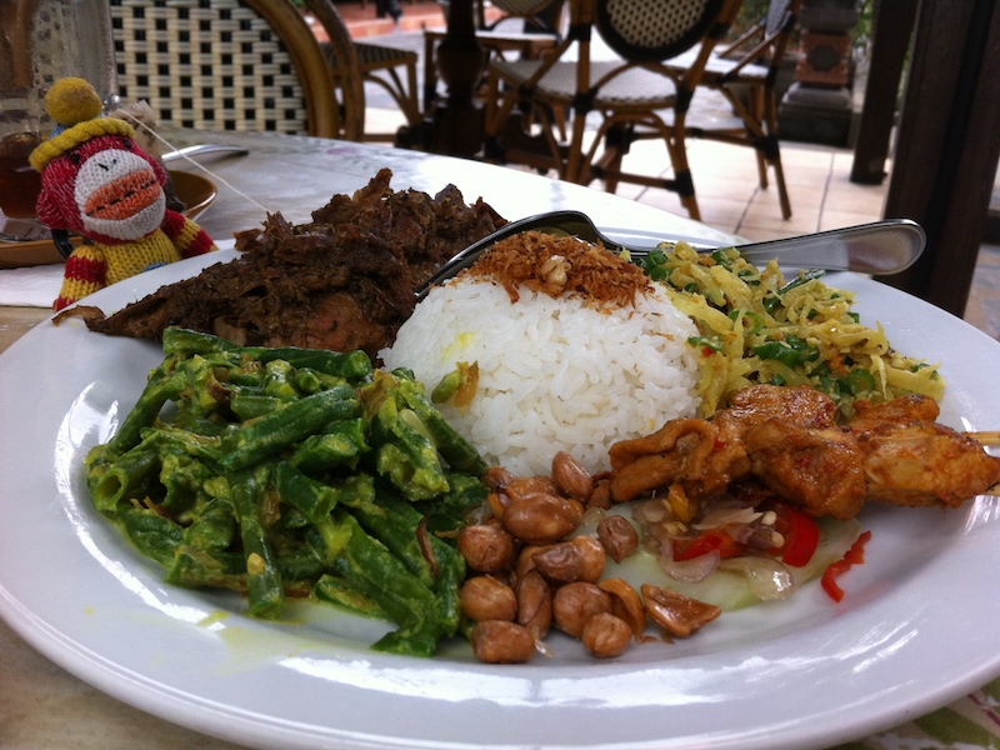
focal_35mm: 35
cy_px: 375
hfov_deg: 52.6
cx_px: 500
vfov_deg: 40.7
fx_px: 1011
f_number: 2.8
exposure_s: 1/156
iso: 80
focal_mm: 3.85
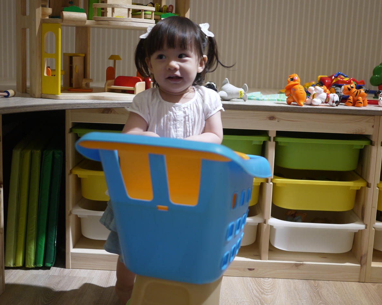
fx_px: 599
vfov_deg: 28.6
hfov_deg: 35.4
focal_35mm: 53
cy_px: 154
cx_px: 193
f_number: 1.7
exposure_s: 1/80
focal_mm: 20
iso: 160
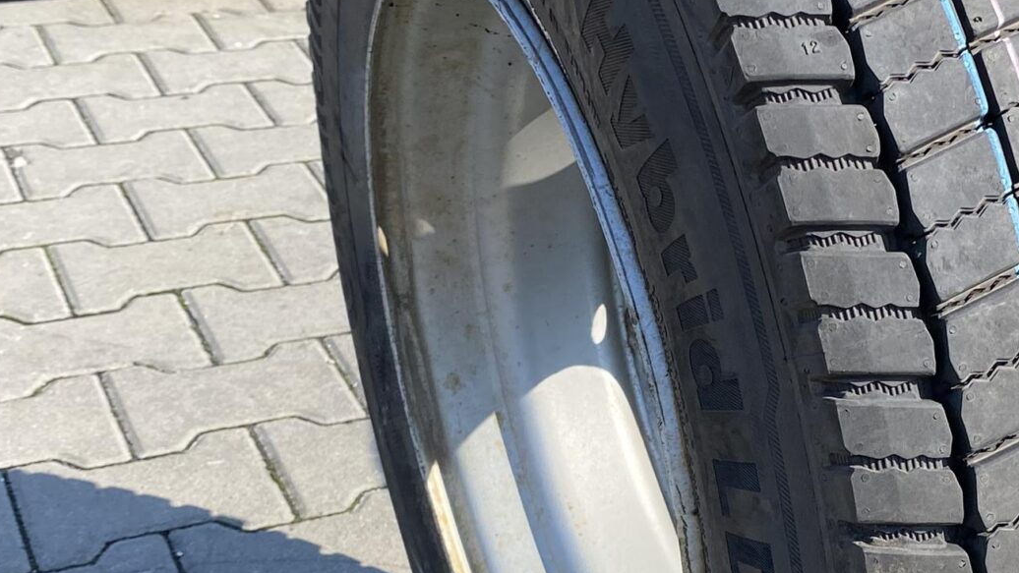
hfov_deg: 29.3
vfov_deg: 17.2
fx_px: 1892
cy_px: 419
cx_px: 854
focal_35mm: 70
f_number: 1.8
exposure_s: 1/1147
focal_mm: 4.25
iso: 32
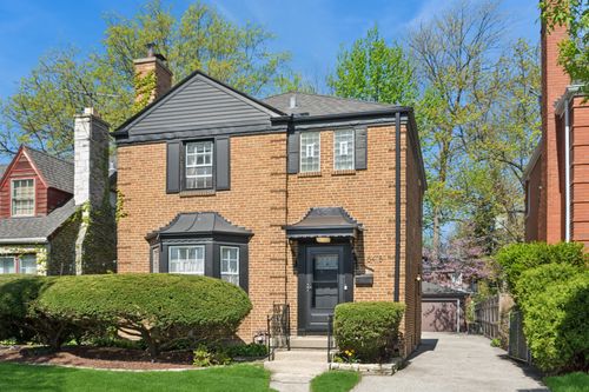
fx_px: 540
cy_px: 196
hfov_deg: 57.2
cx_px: 294
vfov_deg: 39.9
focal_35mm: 33
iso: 400
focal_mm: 21.9
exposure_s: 1/500
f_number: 8
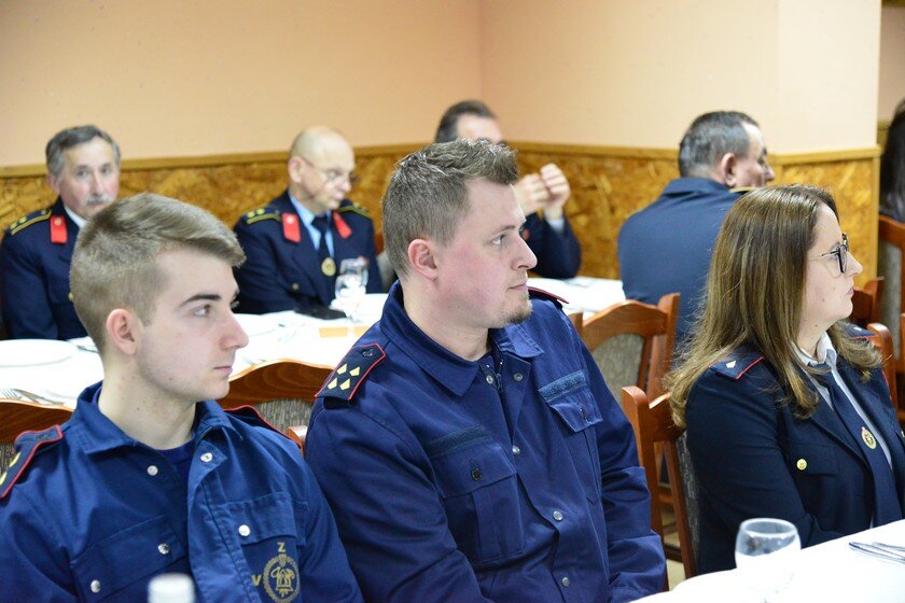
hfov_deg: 31.0
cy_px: 302
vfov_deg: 20.9
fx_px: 1634
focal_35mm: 65
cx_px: 452
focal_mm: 65
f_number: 4
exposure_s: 1/60
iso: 6400
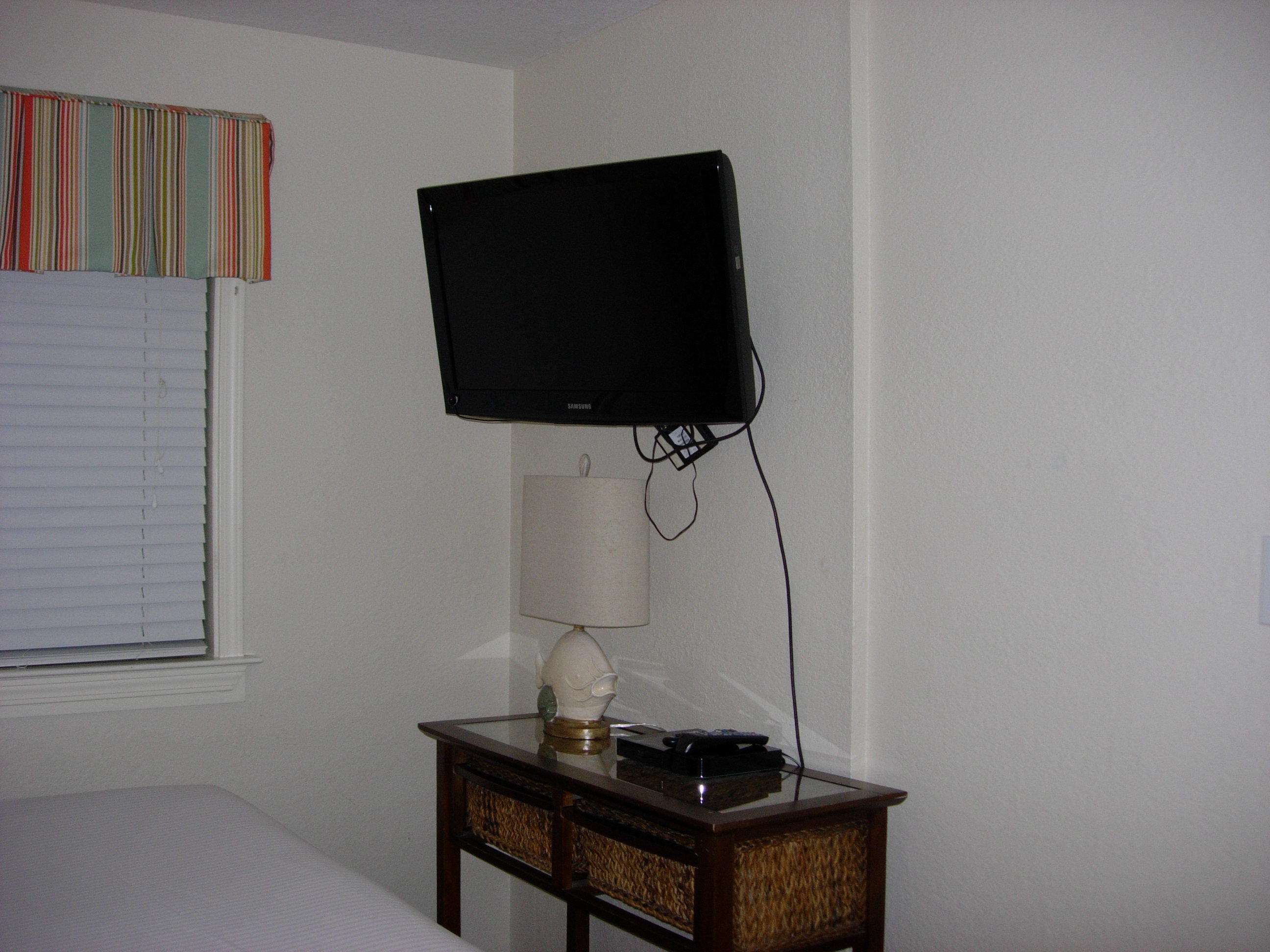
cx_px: 635
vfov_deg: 37.7
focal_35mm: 38
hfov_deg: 49.0
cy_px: 476
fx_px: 1394
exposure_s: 1/64
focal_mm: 7.8
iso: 79
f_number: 2.8
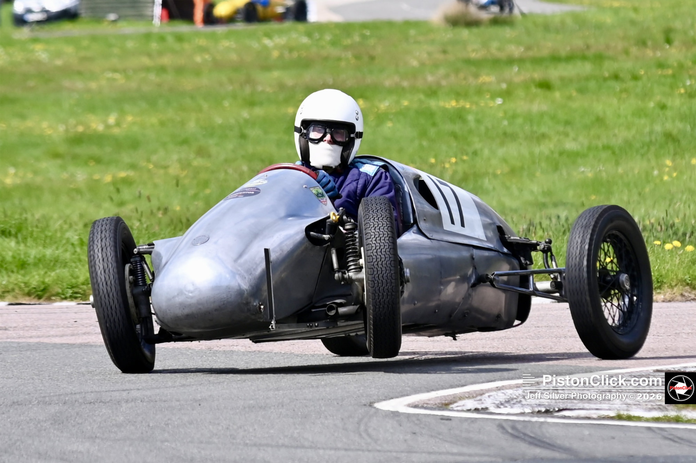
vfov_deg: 7.4
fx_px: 3574
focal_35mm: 185
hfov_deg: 11.1
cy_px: 232
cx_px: 348
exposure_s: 1/1000
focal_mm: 185
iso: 200
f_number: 5.6
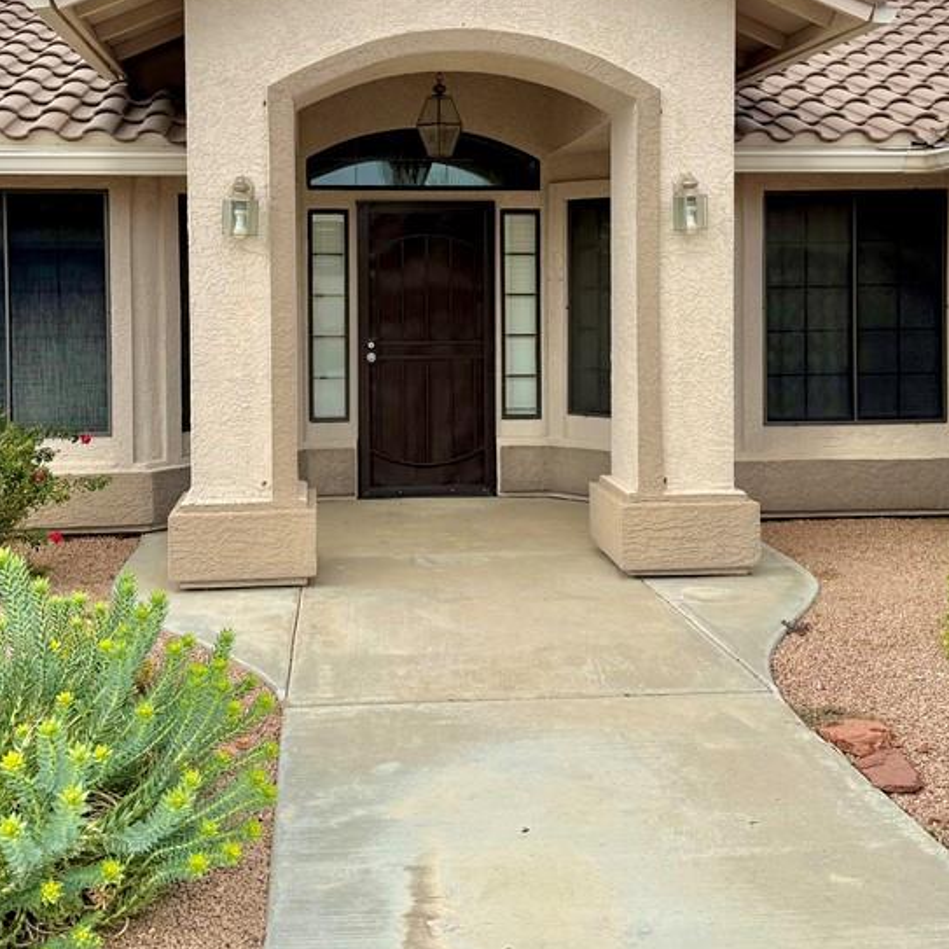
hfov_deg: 41.8
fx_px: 1241
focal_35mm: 40
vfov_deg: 41.4
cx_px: 432
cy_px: 323
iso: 80
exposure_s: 1/1770
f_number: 1.78
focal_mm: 6.76
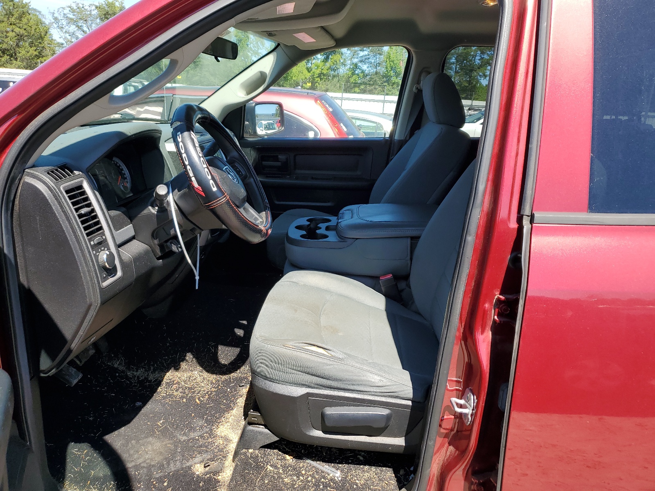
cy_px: 246
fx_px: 492
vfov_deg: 53.1
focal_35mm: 26
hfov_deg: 67.3
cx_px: 328
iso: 50
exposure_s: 1/1000
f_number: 1.5
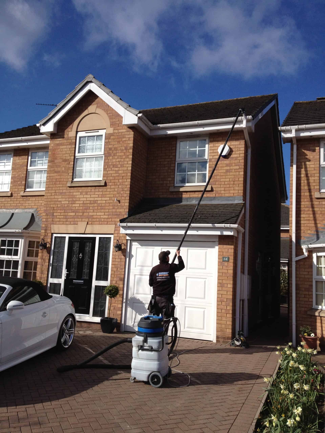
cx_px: 162
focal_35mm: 35
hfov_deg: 40.7
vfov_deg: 52.6
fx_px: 438
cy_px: 216
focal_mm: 4.28
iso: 50
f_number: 2.4
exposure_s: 1/2632
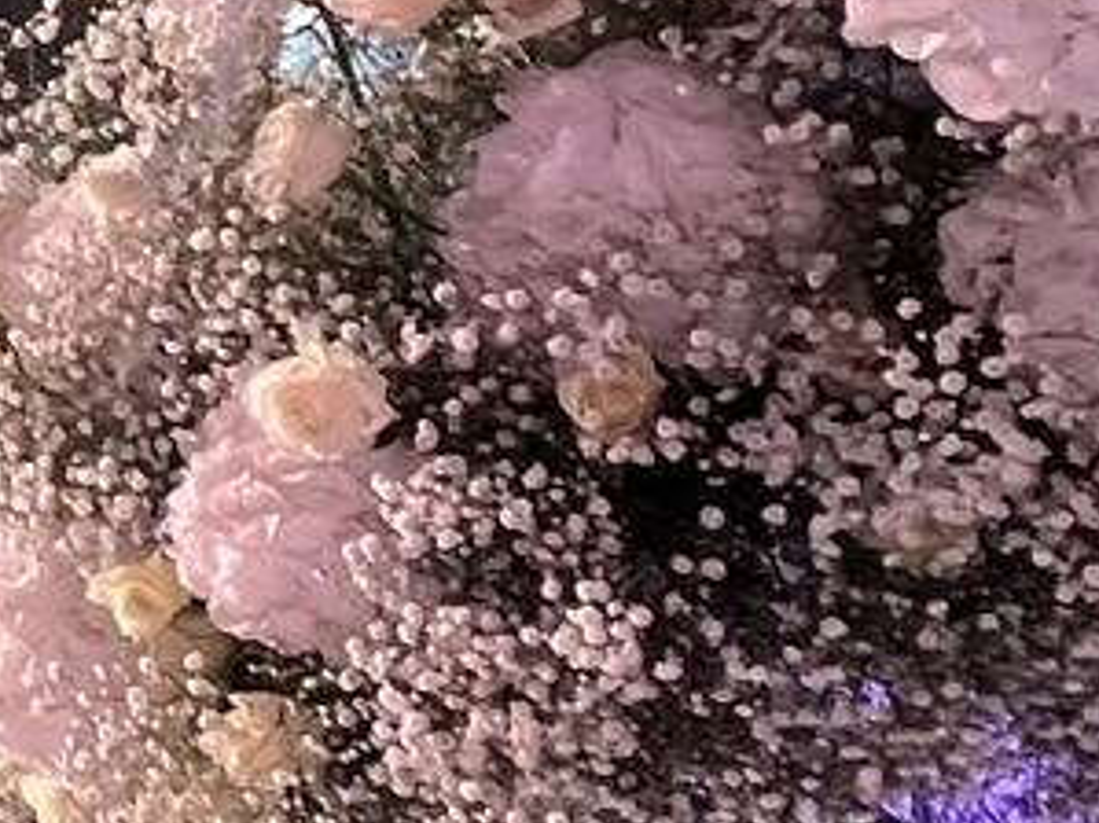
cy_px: 244
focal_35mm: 89
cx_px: -1213
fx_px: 2824
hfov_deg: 16.1
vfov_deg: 16.5
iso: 125
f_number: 1.8
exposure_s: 1/50
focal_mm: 1.57
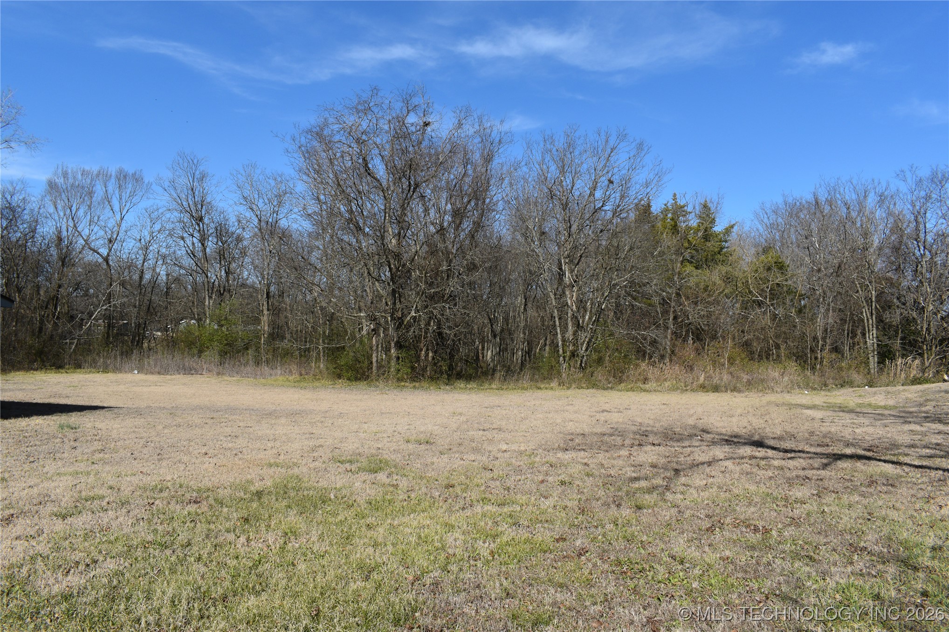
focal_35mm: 27
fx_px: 712
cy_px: 316
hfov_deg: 67.4
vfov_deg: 47.9
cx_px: 474
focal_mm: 18
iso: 200
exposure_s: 1/400
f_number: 10
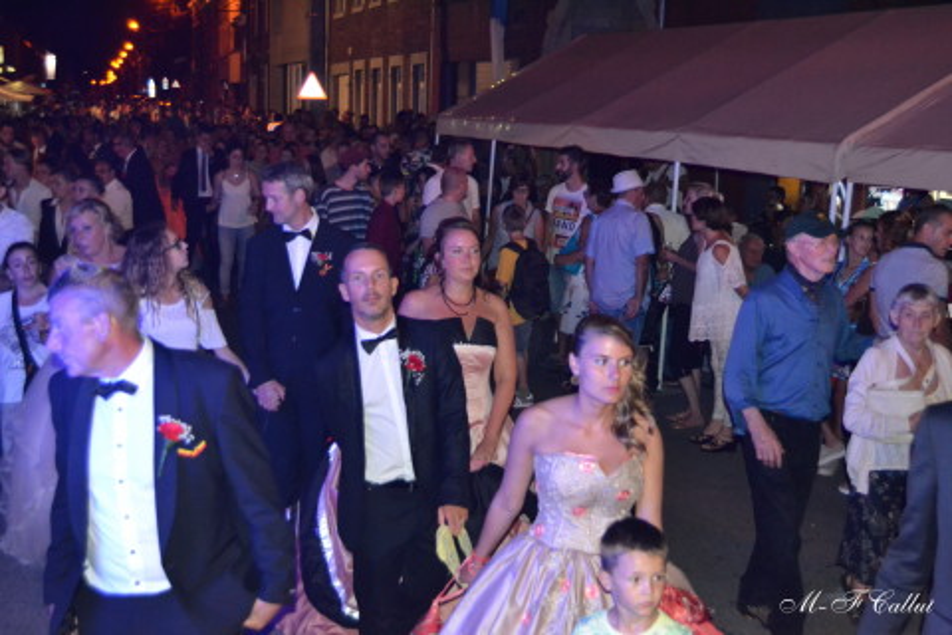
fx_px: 1190
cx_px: 476
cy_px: 318
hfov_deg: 43.6
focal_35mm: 45
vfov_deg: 29.9
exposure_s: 1/60
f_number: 4.2
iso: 3200
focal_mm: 30
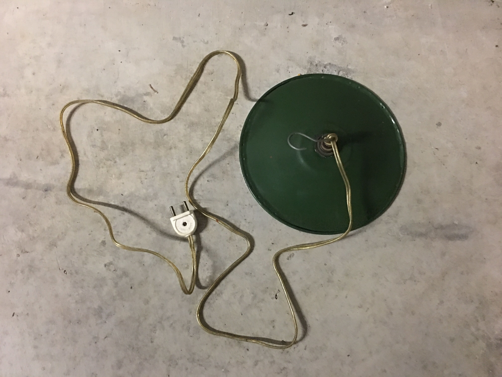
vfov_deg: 48.2
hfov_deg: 61.7
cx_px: 251
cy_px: 188
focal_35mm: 29
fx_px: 421
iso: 160
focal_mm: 4.15
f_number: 2.2
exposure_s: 1/4
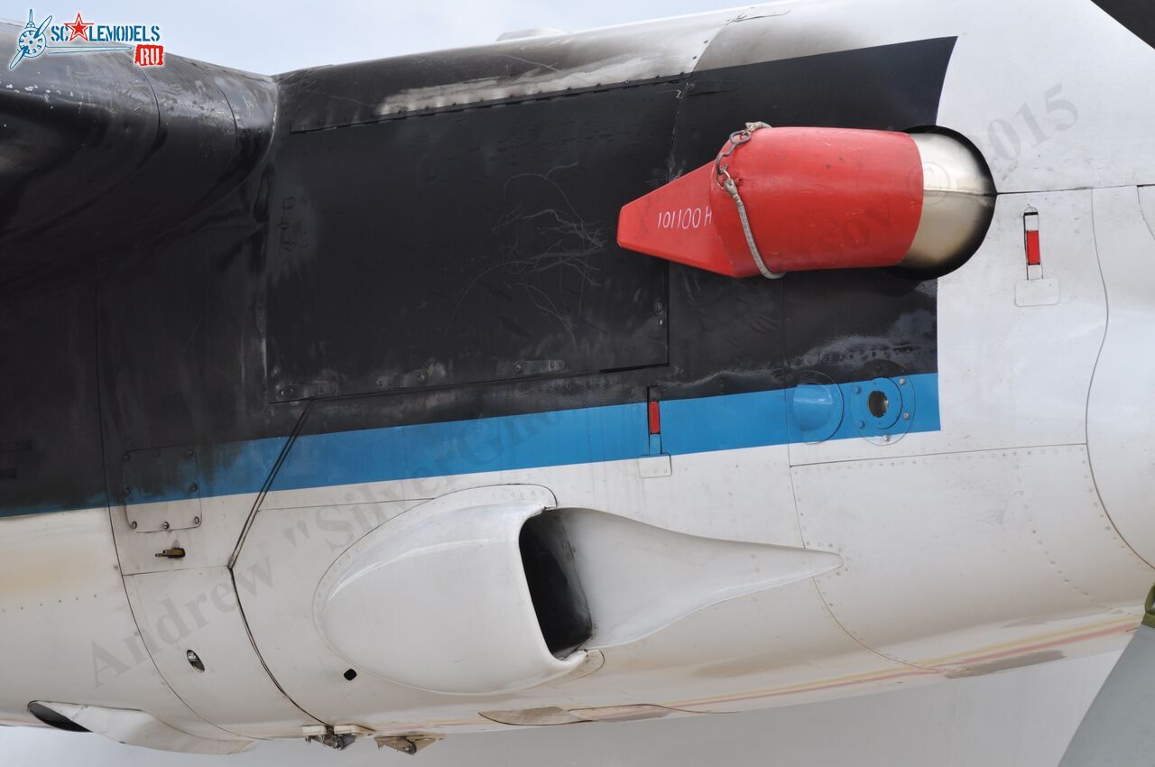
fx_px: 6969
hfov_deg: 9.5
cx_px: 578
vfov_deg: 6.3
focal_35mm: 218
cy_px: 384
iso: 200
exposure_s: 1/100
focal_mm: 145
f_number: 8
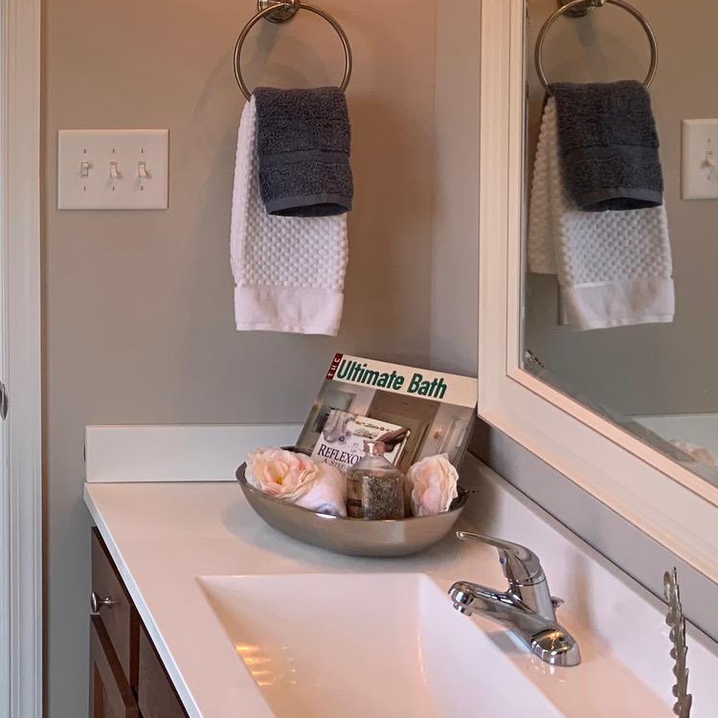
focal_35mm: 70
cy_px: 54
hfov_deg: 22.8
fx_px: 1643
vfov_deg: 23.9
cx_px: -129
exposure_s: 1/128
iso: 16
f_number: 1.8
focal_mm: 3
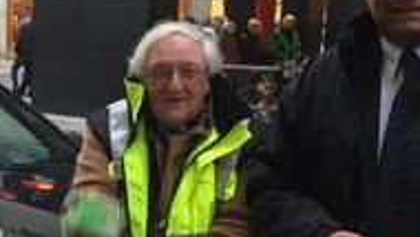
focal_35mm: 85
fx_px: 947
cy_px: 219
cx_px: -35
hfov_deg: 23.5
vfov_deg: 14.1
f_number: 2.2
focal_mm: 4.15
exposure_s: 1/33
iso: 100
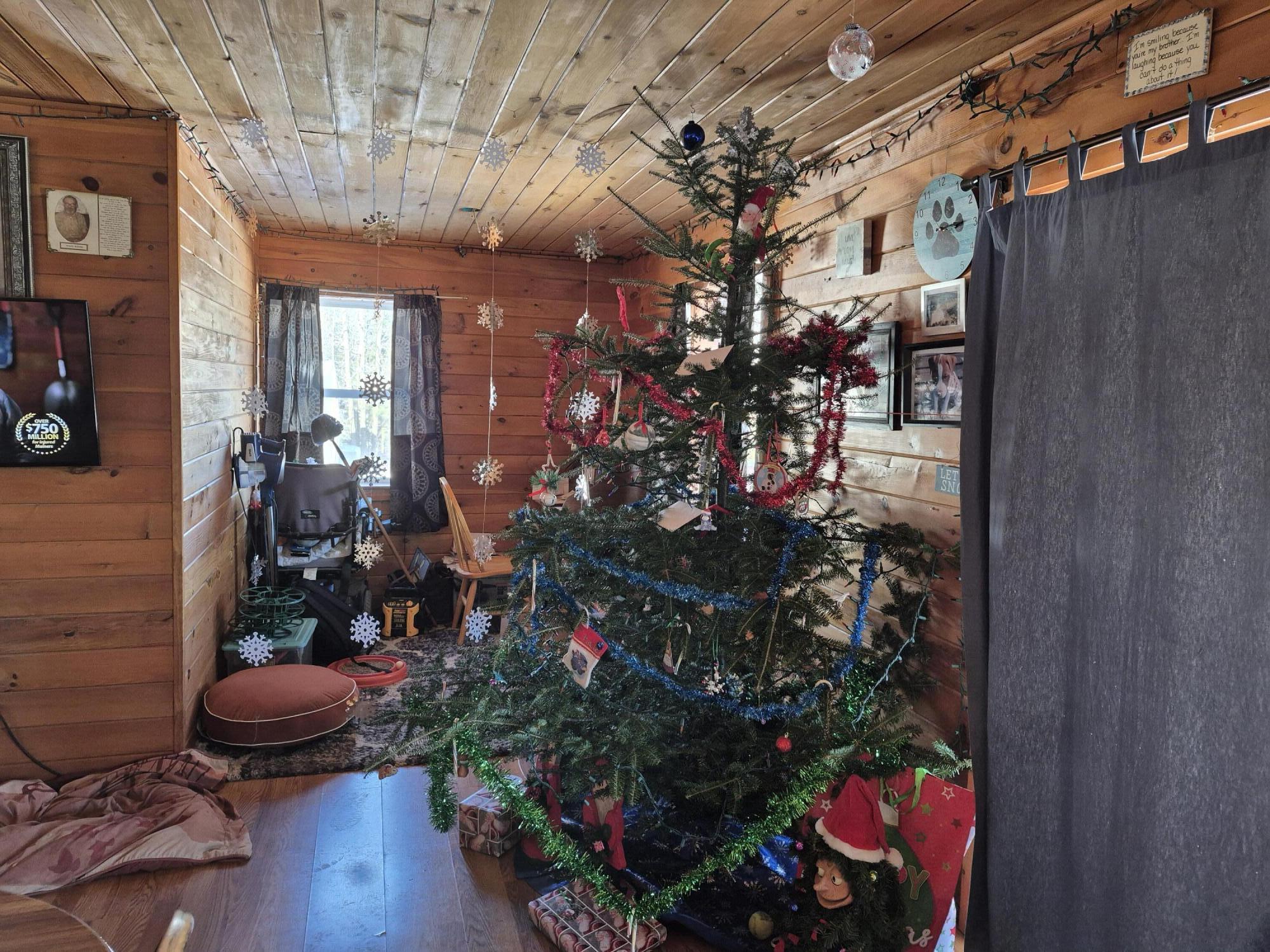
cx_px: 635
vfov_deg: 58.9
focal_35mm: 23
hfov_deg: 73.9
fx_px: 844
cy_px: 476
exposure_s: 1/120
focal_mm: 5.4
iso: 640
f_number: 1.8
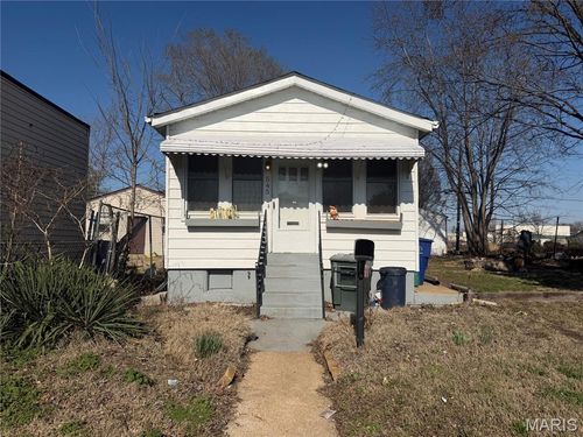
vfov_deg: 56.8
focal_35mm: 24
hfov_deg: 71.6
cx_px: 292
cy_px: 218
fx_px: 404
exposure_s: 1/10309
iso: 80
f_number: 1.78
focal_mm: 6.76
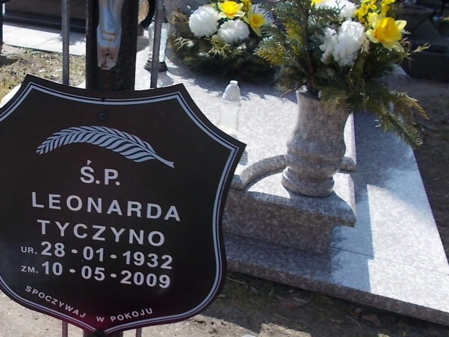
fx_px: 571
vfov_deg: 32.9
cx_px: 95
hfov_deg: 41.3
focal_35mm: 44
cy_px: 157
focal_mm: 4.6
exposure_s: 1/100
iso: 80
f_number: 8
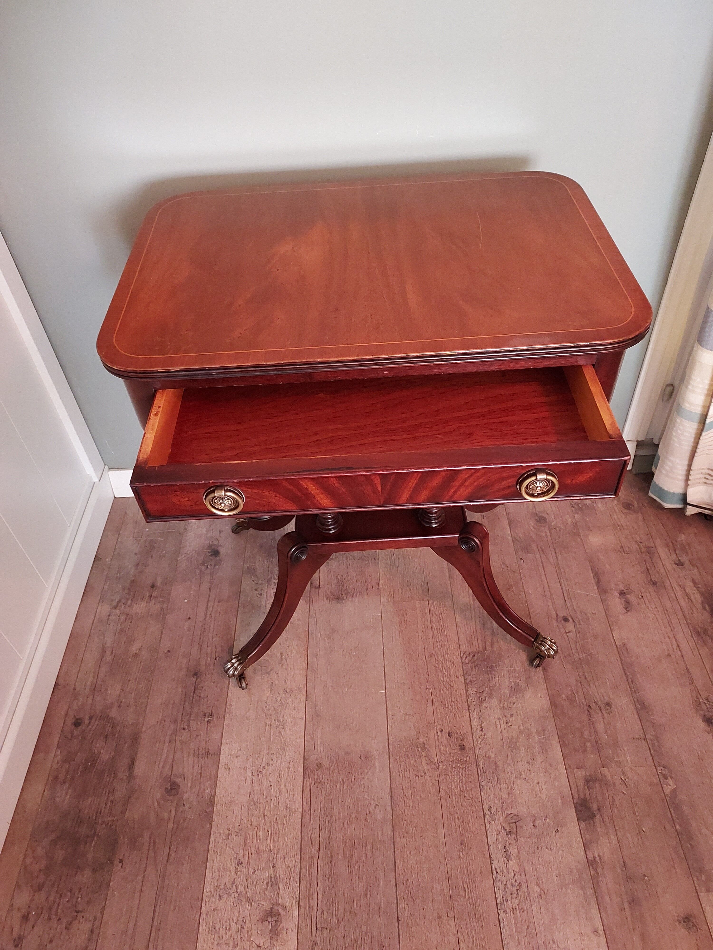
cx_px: 356
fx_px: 659
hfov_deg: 56.8
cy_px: 475
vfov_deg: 71.6
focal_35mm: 24
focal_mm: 4.6
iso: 1000
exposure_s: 1/25
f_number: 1.8
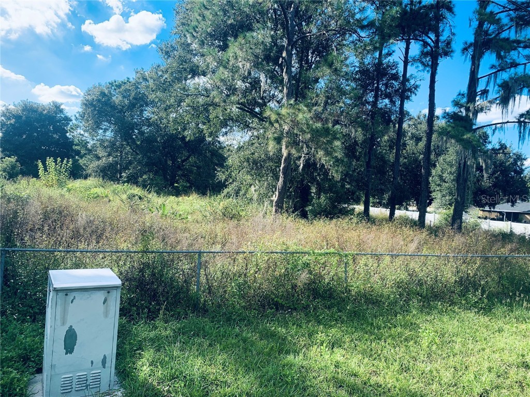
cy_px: 198
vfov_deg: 53.1
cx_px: 265
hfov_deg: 67.3
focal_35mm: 26
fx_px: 398
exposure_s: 1/754
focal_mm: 4.25
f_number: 1.8
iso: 25
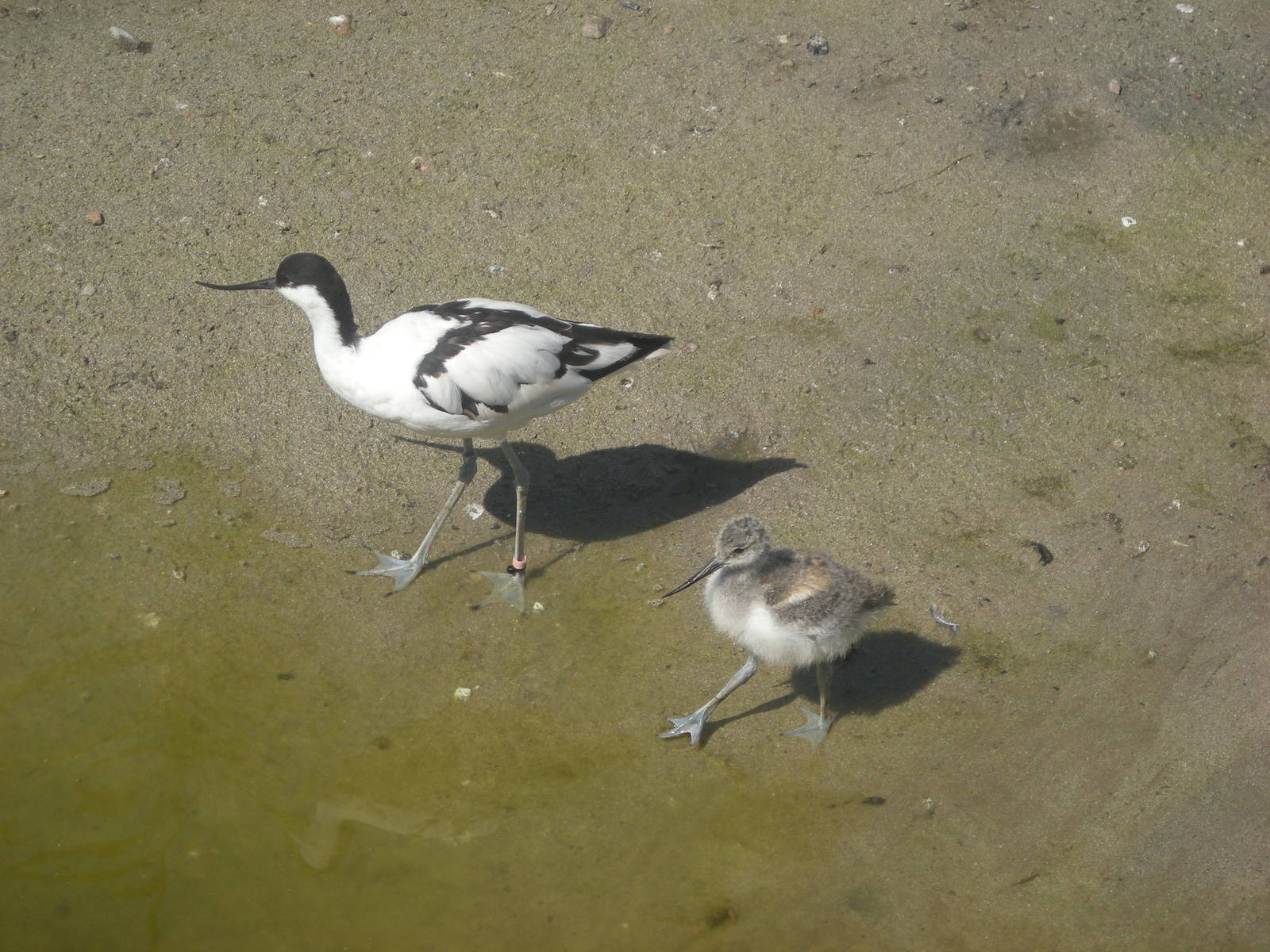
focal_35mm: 105
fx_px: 3852
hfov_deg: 18.7
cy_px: 476
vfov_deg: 14.1
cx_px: 635
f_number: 4.7
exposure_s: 1/362
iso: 64
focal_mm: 17.1
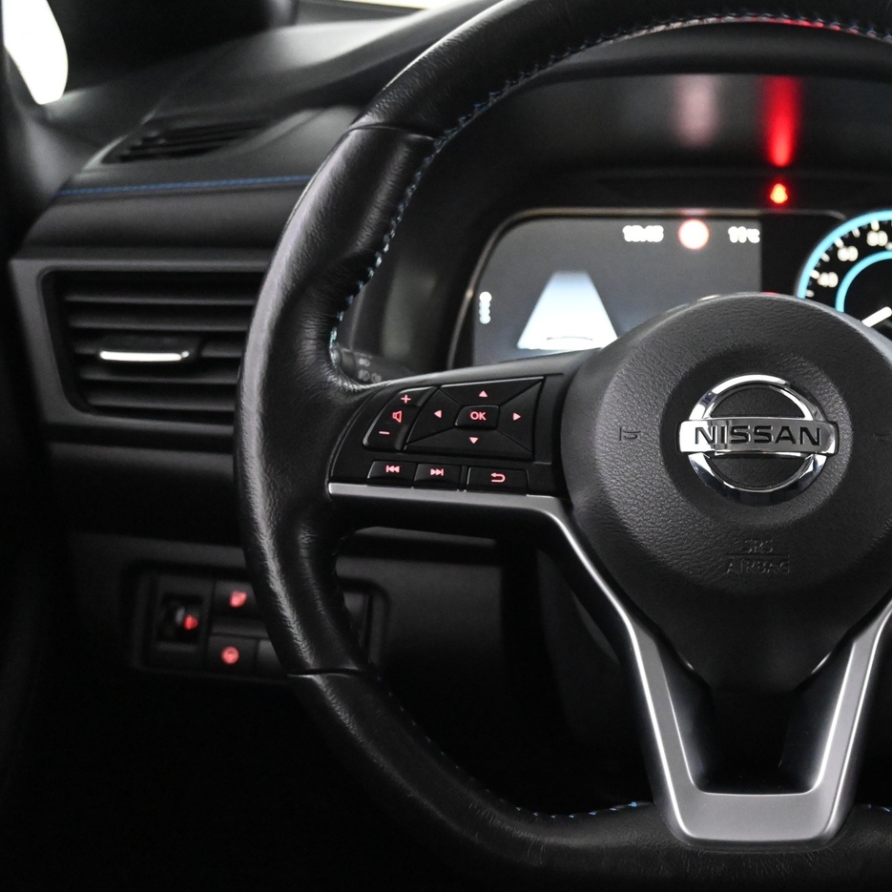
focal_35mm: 54
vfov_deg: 31.6
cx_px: 756
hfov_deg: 30.5
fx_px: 1577
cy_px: 425
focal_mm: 24.5
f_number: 4.2
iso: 7200
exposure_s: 1/40
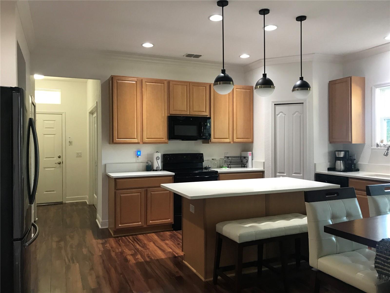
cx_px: 195
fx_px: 315
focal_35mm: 28
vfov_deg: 49.7
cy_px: 146
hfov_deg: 63.4
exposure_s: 1/20
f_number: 1.8
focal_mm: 3.99
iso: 40
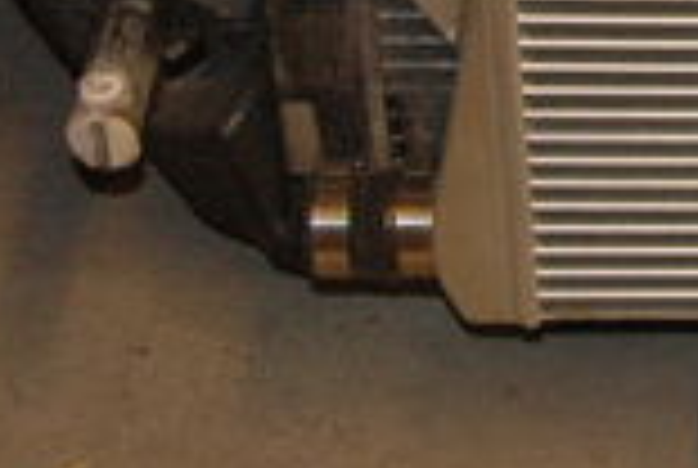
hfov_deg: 11.5
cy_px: -284
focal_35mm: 173
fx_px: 3361
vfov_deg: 7.8
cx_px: 950
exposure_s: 1/60
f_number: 4.5
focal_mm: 28
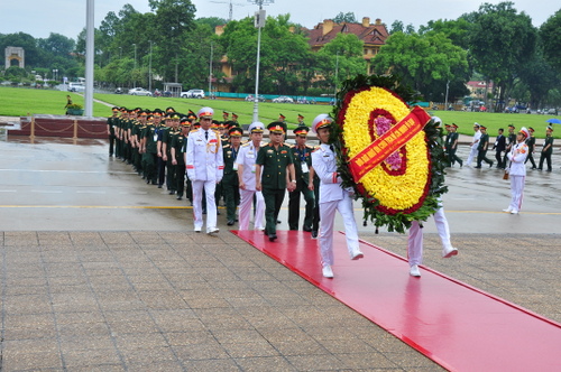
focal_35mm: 57
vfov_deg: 23.7
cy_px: 186
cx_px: 280
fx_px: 887
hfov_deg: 35.1
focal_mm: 38
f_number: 10
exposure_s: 1/125
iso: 250
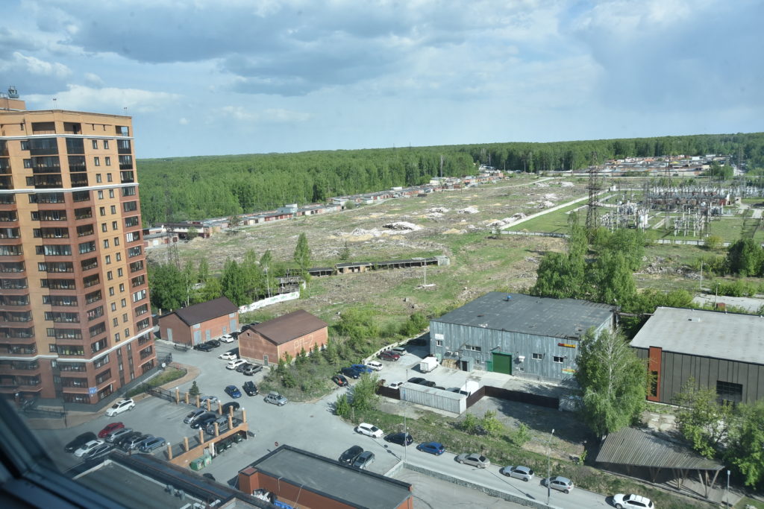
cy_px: 254
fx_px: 615
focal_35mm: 29
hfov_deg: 63.7
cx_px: 382
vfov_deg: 45.0
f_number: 13
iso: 640
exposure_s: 1/320
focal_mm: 29
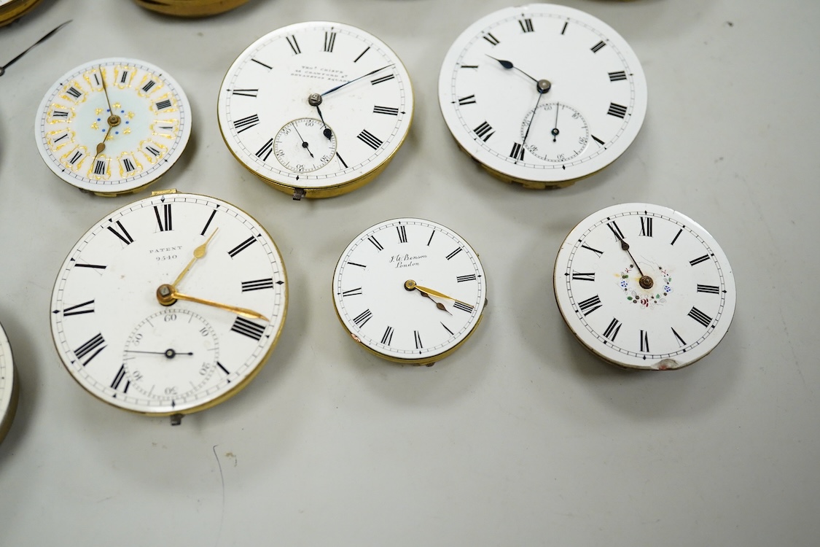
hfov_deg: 43.6
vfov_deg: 29.9
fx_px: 1025
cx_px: 410
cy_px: 274
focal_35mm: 45
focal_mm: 30
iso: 3200
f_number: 7.1
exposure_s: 1/400
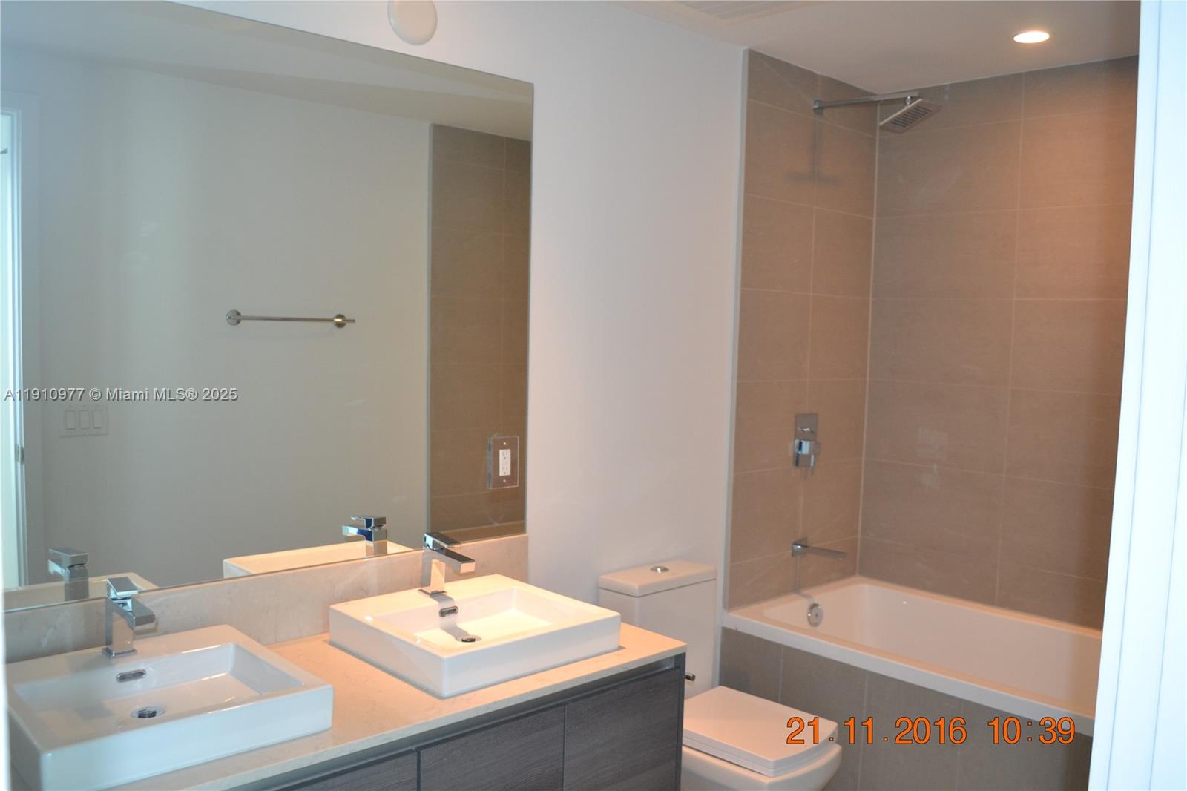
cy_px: 396
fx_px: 989
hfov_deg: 61.9
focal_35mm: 30
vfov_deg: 43.6
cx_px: 594
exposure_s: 1/60
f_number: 3.8
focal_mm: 20
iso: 800
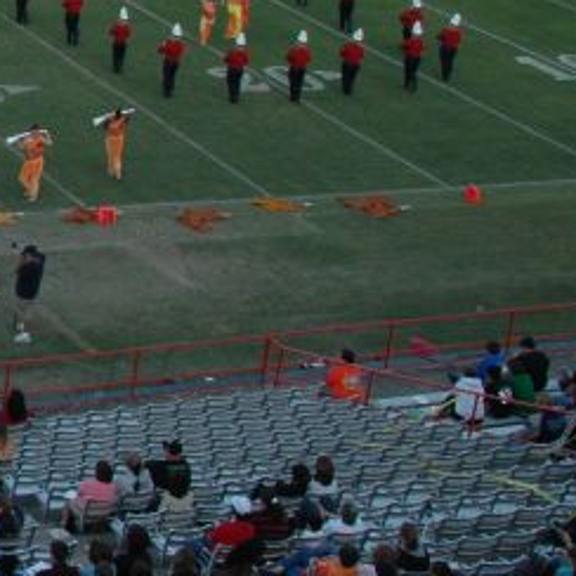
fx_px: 2014
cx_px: -600
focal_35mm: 107
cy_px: -38
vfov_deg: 15.9
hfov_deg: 13.7
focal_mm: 20
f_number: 7.1
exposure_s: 1/200
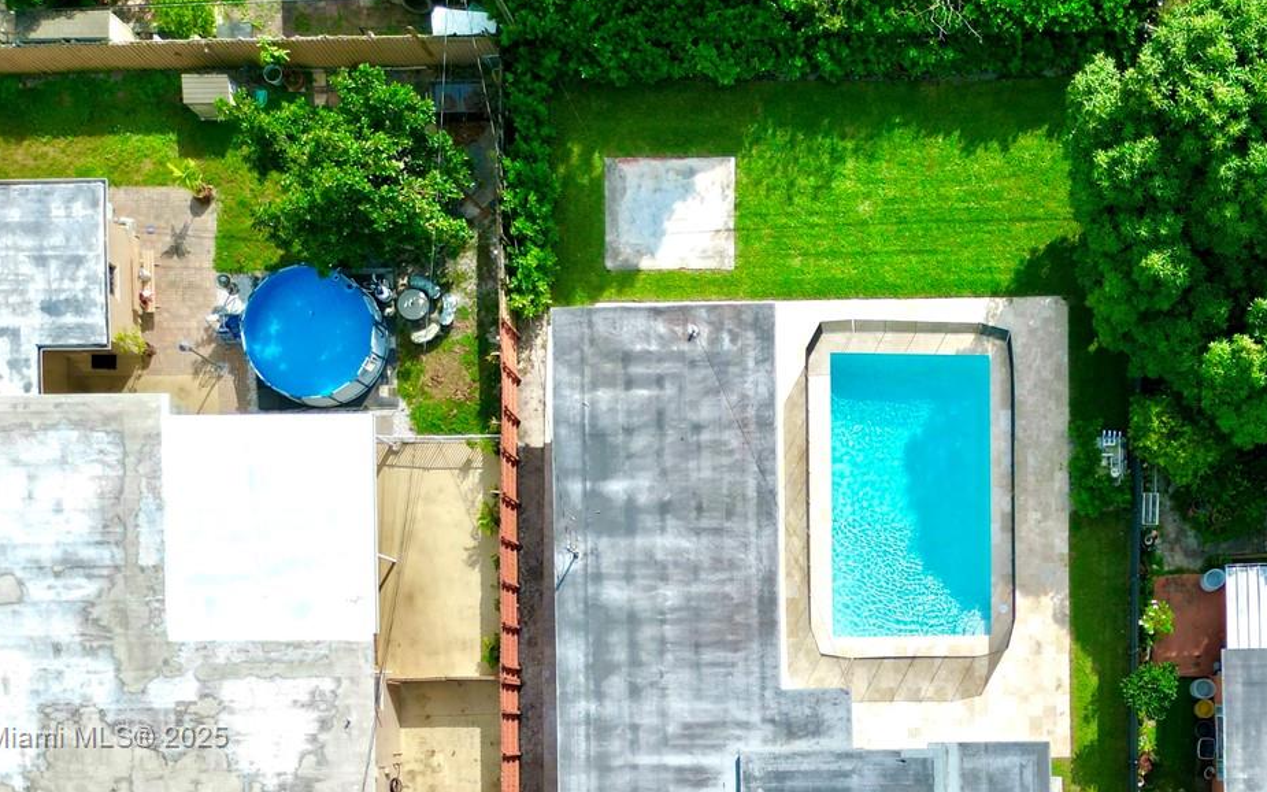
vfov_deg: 27.9
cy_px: 739
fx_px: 1519
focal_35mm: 44
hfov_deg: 44.3
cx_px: 885
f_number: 1.7
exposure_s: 1/4000
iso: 110
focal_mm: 6.72
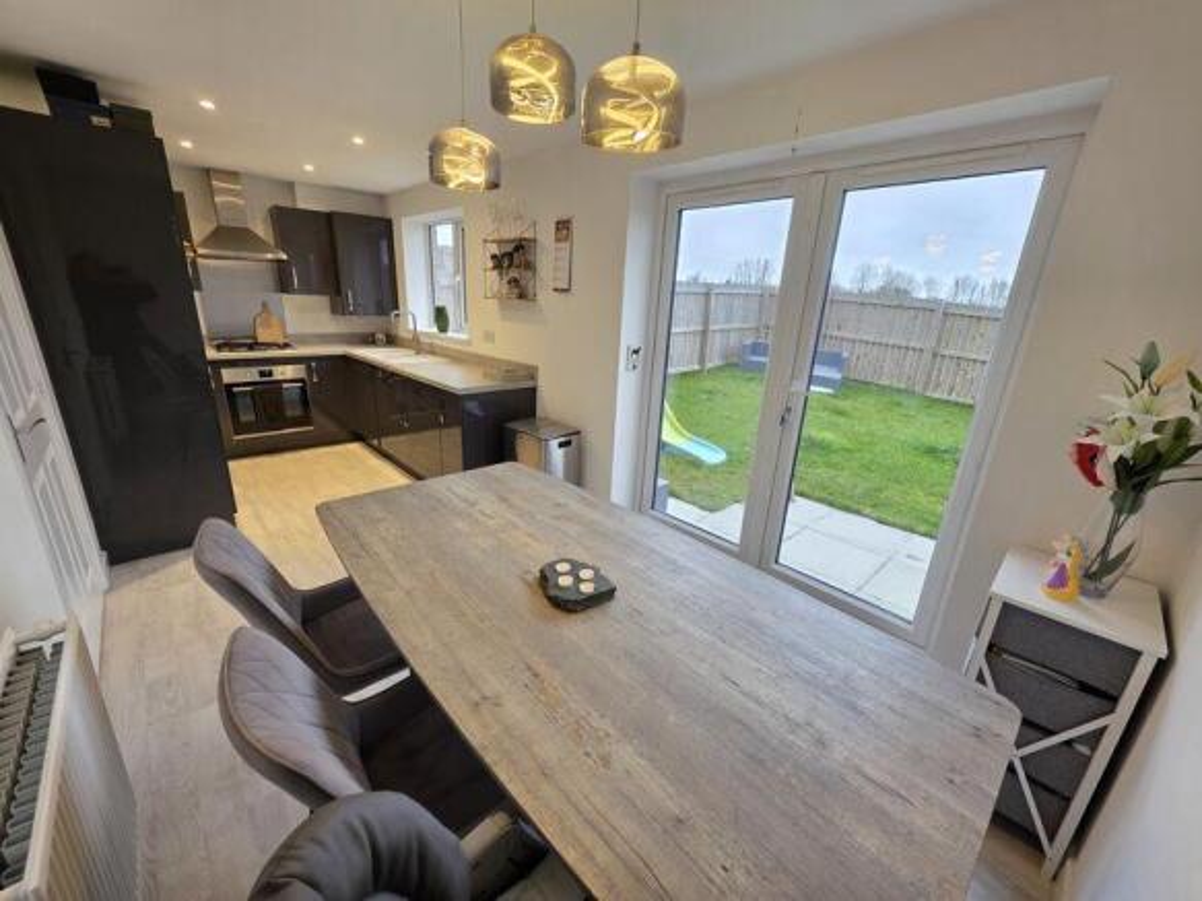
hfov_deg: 106.2
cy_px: 450
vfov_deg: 89.9
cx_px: 601
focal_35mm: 13
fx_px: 451
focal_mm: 2.2
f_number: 1.9
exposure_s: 1/100
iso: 125
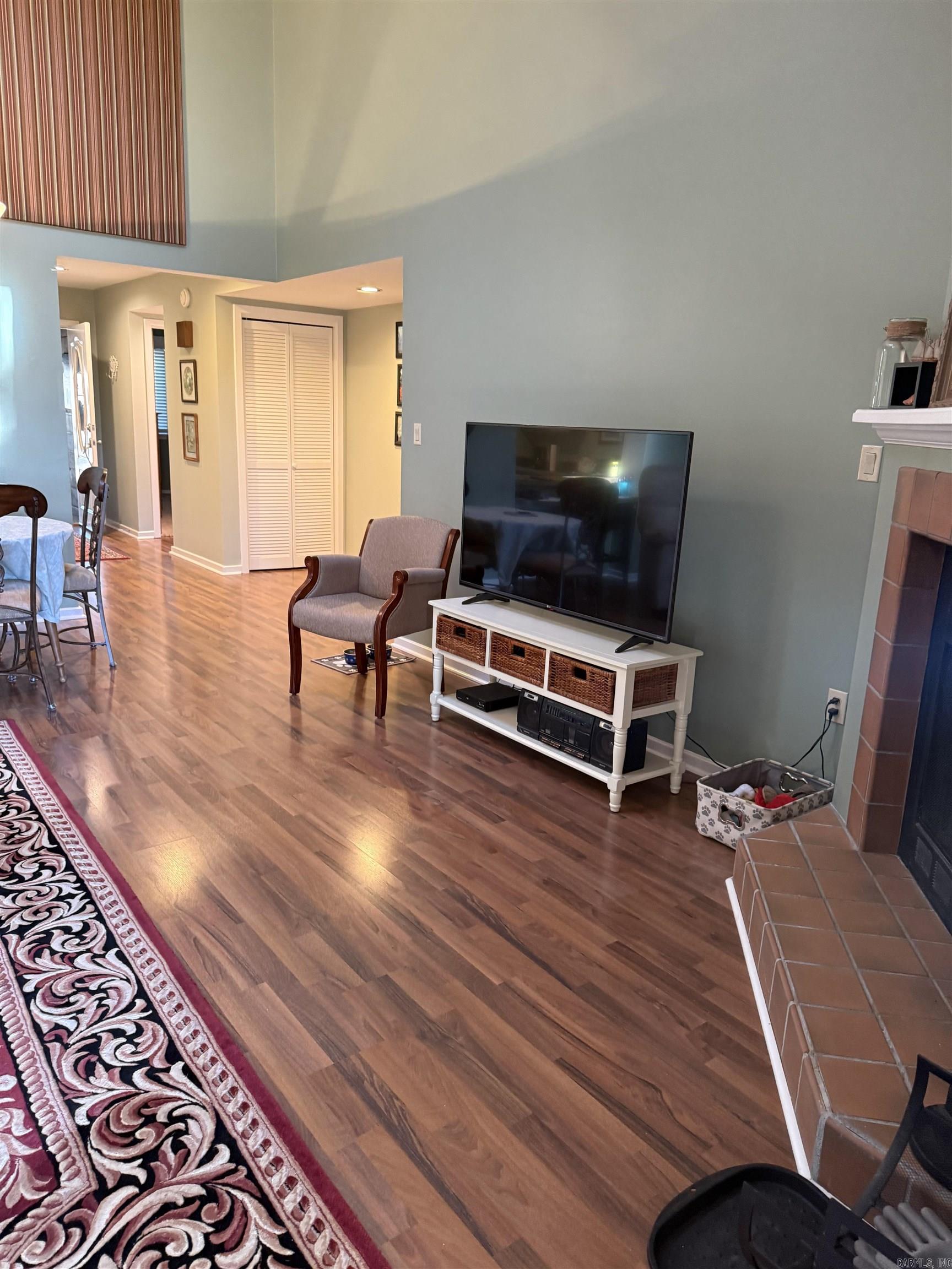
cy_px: 634
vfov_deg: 71.6
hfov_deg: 56.8
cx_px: 476
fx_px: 880
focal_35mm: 24
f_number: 1.78
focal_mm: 6.76
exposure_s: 1/60
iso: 400
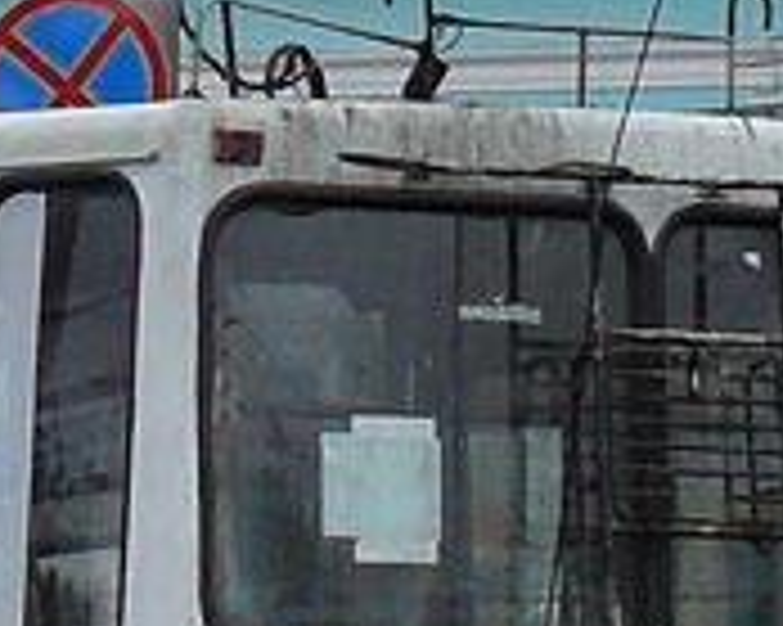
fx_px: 10098
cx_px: -612
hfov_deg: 4.4
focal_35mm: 436
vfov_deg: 3.5
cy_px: 108
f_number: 3.2
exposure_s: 1/500
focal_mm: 12.6
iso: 200
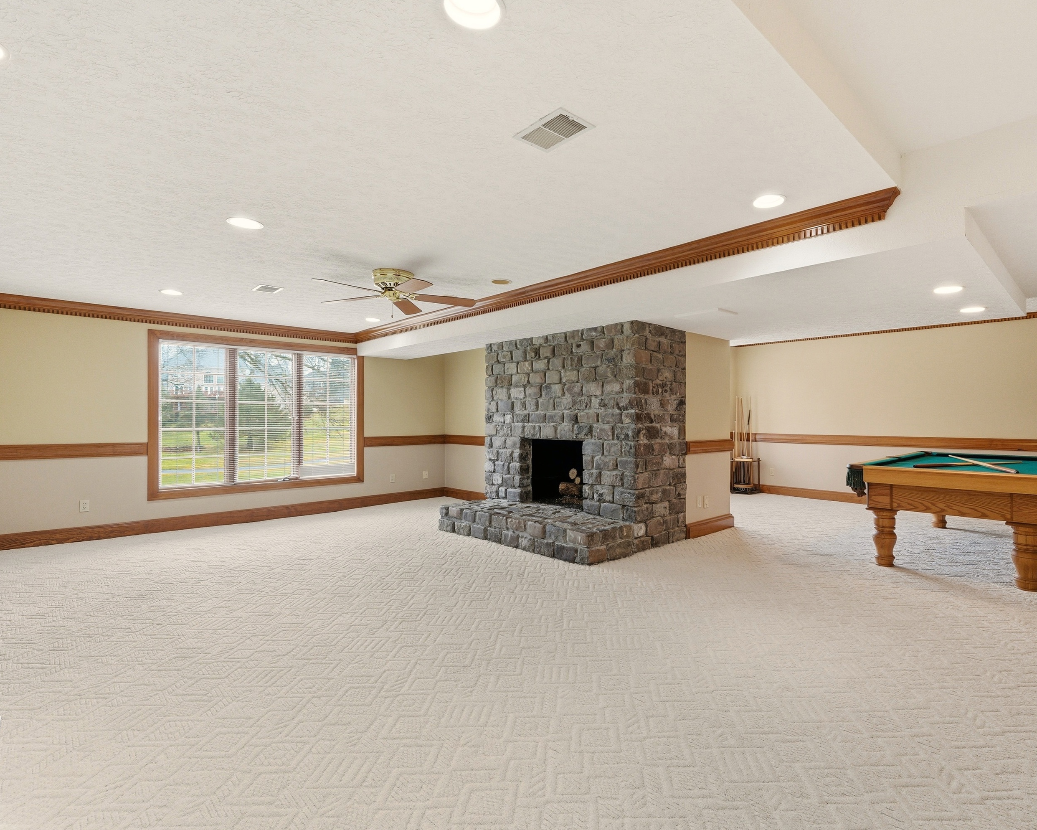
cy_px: 415
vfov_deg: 77.0
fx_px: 522
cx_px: 591
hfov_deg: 89.1
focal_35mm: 17
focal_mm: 10
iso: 400
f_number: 9
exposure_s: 1/250
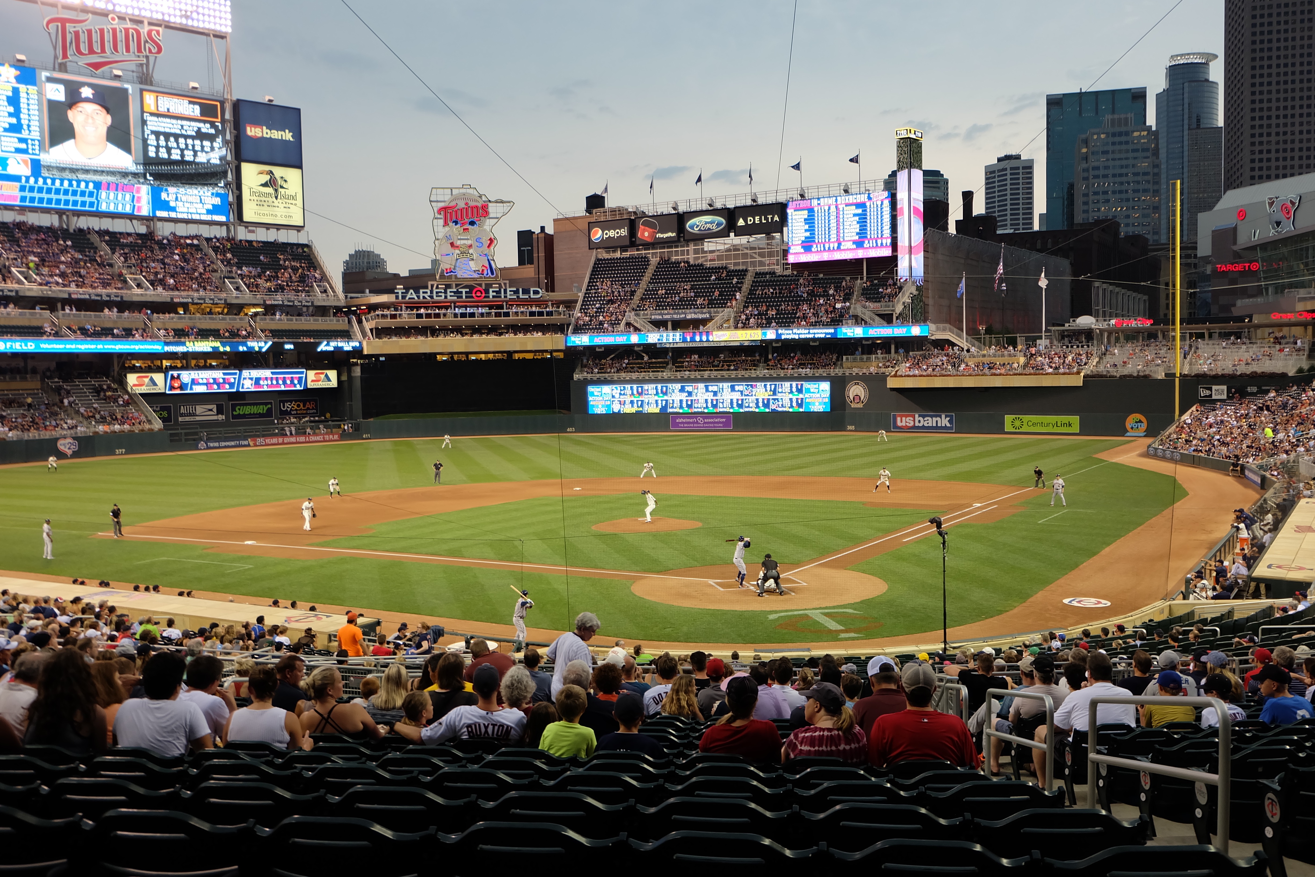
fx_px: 1169
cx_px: 658
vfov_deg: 41.1
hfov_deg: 58.7
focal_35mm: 32
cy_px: 438
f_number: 4
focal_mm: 21.1
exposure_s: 1/110
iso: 400
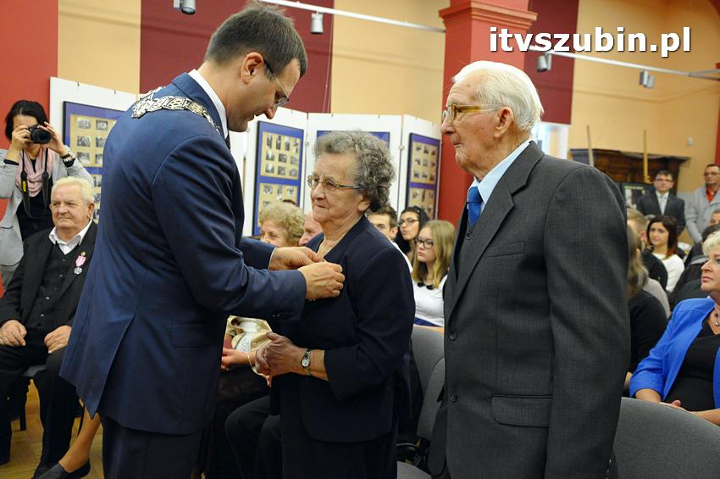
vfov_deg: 35.4
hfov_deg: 51.3
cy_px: 240
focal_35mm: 38
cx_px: 360
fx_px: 749
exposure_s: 1/80
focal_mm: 25
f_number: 5.6
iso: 2500
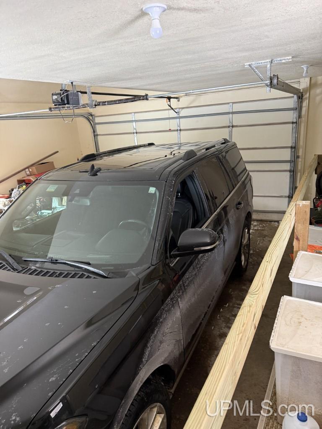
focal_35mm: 24
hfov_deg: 56.8
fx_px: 298
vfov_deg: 71.6
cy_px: 214
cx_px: 161
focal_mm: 6.76
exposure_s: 1/60
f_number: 1.78
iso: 320
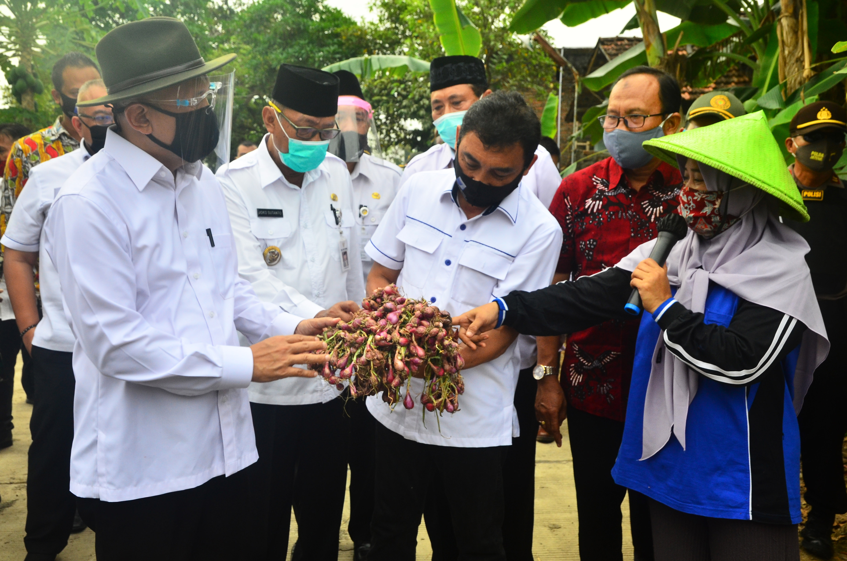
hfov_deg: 57.3
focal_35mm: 33
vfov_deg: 39.8
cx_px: 424
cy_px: 280
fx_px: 775
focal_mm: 22
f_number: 8
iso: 400
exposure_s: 1/250
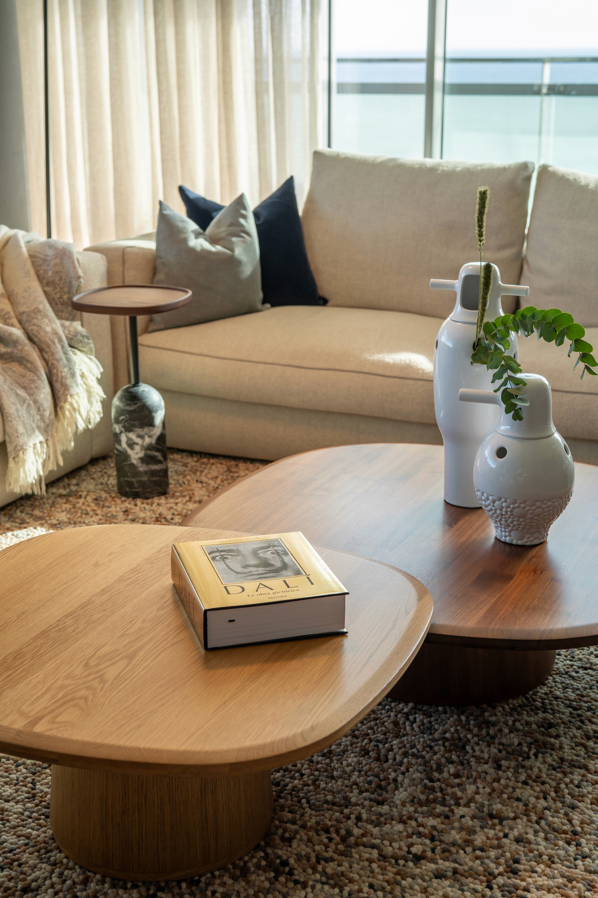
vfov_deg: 39.6
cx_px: 299
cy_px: 449
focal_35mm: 50
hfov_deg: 27.0
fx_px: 1246
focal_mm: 50
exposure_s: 1/160
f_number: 4.5
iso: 160
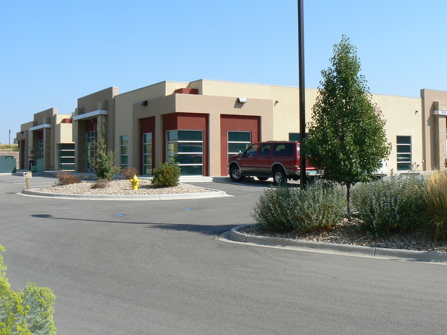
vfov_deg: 33.5
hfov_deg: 43.7
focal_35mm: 43
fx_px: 555
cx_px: 262
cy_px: 136
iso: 80
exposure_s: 1/320
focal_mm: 6
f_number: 5.6
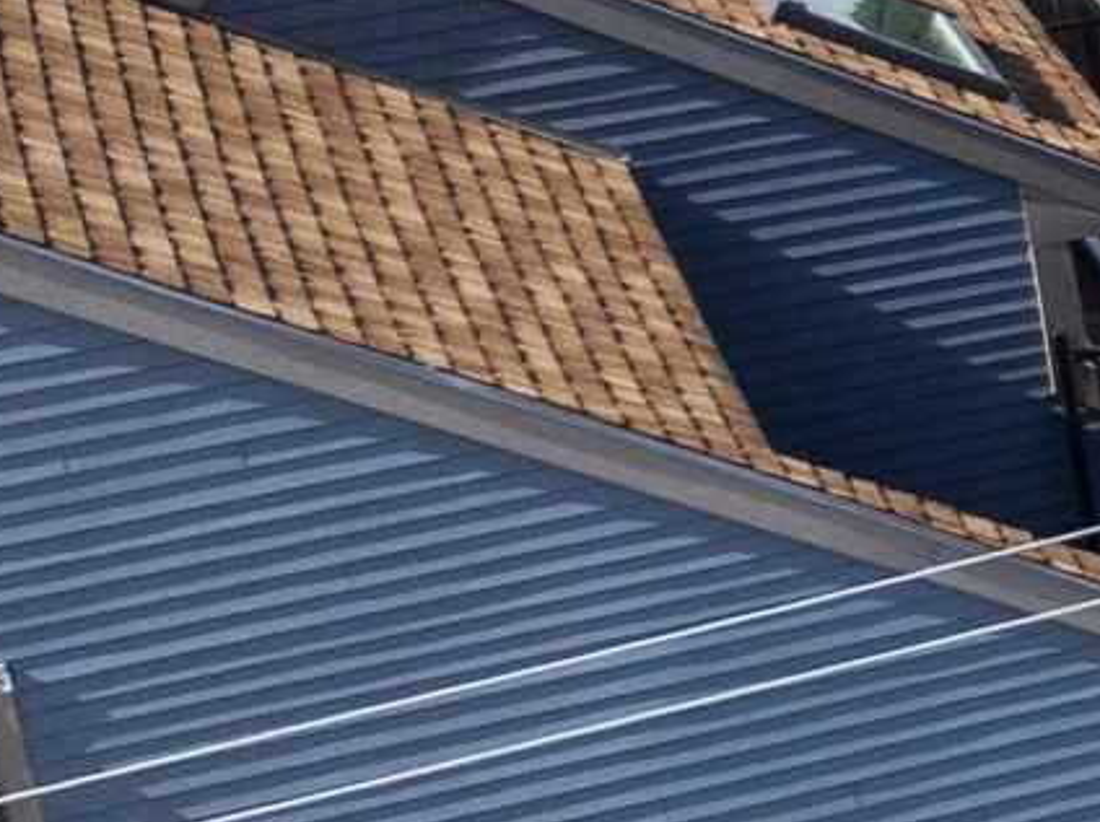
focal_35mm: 174
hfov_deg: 8.4
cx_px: 3821
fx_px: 5523
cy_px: 91
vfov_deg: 8.5
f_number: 7.1
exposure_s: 1/80
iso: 100
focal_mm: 12.29
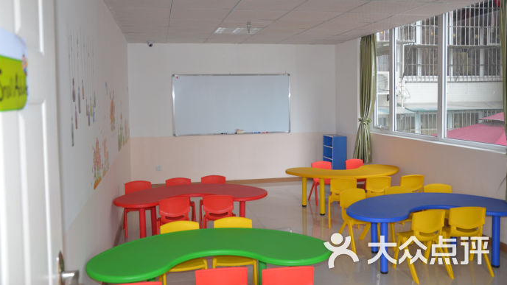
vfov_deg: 35.0
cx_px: 251
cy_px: 118
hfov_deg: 58.7
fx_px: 451
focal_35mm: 34
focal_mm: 21
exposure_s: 1/60
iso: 720
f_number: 3.8
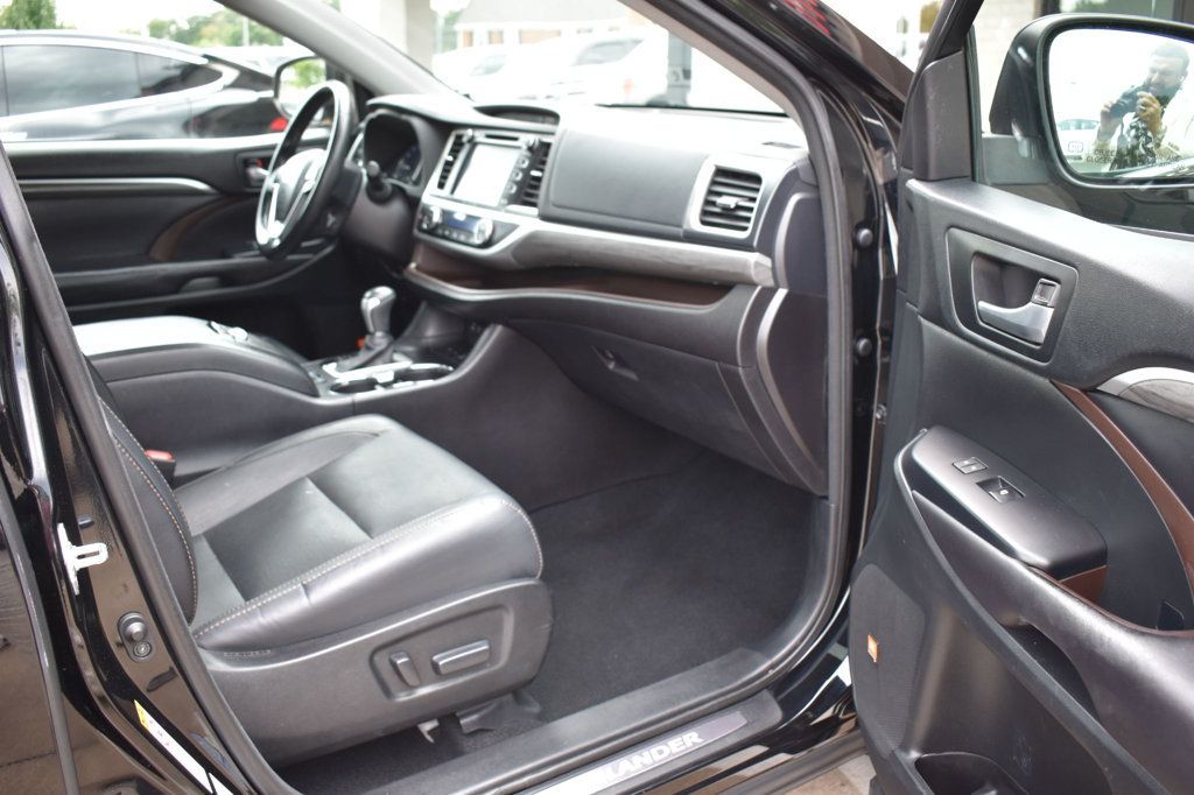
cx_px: 597
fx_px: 1094
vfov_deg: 39.9
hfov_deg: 57.2
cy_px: 398
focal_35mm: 33
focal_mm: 22
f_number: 4.5
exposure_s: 1/80
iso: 400
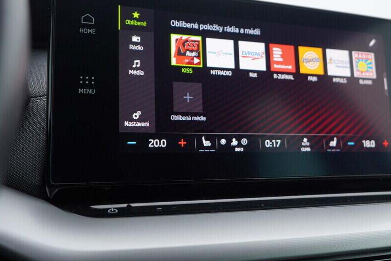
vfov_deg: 28.6
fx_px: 511
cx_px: 246
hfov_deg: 41.6
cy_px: 100
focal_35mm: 47
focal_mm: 24
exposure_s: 1/50
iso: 125
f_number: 3.2
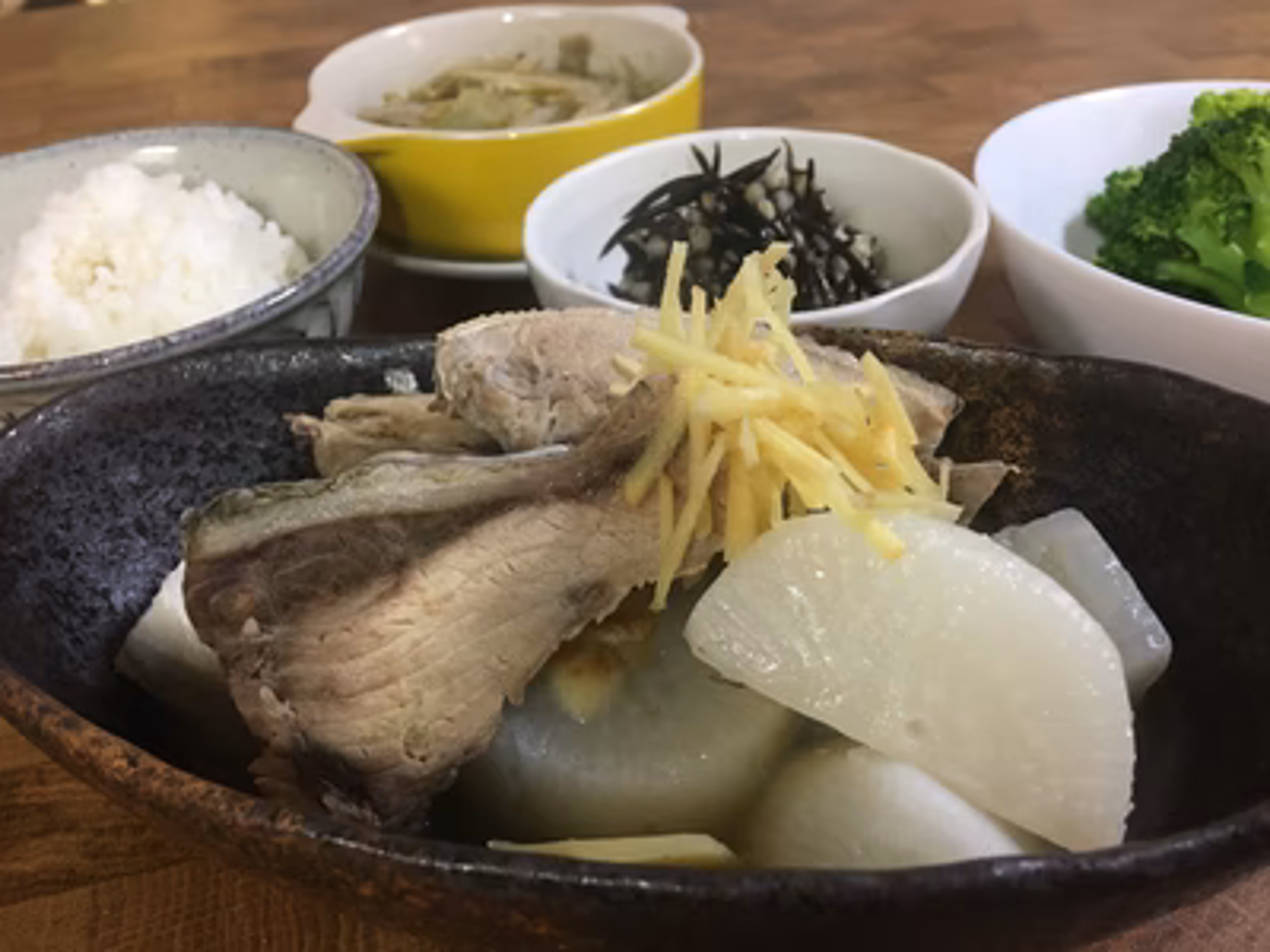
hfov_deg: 61.7
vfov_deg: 48.2
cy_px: 476
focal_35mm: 29
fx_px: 1064
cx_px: 635
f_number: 2.2
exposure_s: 1/33
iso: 200
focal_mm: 4.15
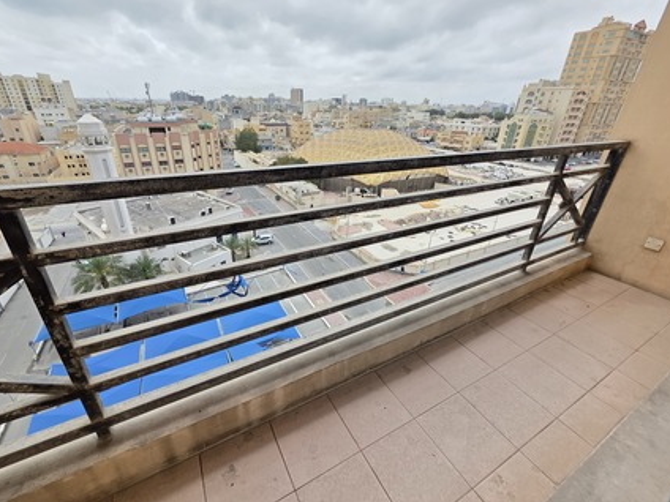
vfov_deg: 85.6
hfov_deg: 102.0
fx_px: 271
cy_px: 242
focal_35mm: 14
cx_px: 320
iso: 40
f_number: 1.9
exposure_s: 1/2128
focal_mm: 2.2
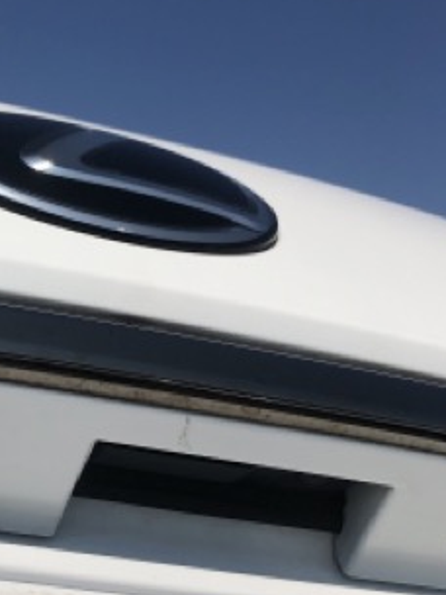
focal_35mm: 59
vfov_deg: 32.7
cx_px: 0
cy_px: 315
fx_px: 1014
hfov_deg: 23.8
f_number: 1.8
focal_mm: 3.99
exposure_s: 1/6897
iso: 25
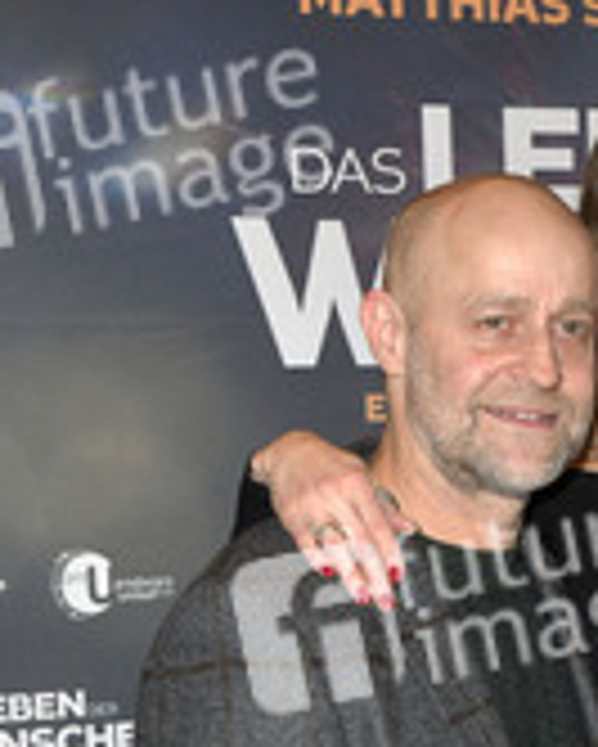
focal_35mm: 113
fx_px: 2498
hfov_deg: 13.5
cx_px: 594
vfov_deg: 16.5
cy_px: 832
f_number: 6.3
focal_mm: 50
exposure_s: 1/250
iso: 1250
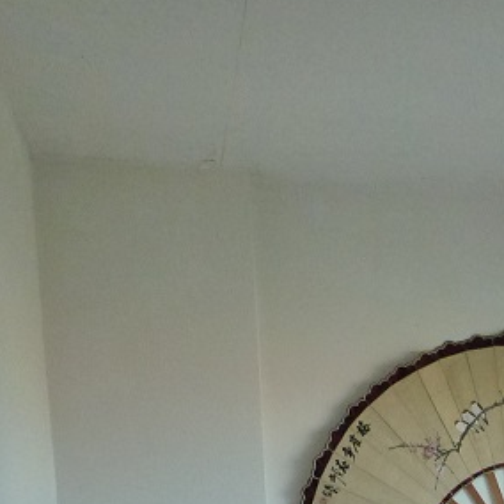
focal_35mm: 70
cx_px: 595
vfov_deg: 21.9
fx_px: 1153
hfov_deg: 22.8
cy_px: 673
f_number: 3.3
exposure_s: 1/60
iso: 400
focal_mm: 4.3
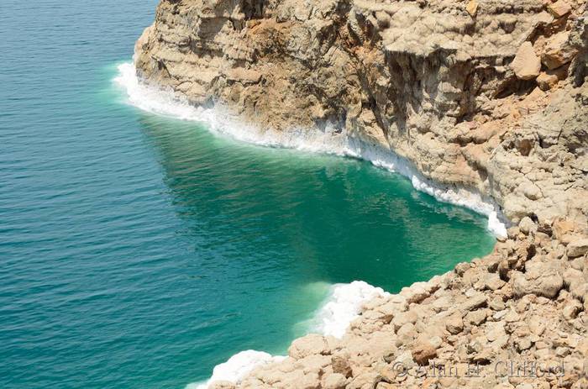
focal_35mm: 69
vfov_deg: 19.6
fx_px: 1124
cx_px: 294
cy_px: 194
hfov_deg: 29.3
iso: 100
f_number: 10
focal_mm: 46
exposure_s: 1/160
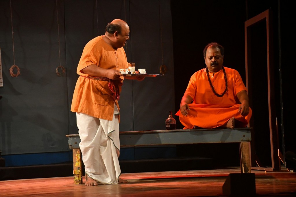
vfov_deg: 13.0
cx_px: 148
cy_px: 98
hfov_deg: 19.5
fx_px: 863
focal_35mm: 105
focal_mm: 70
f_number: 5
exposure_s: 1/320
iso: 3200
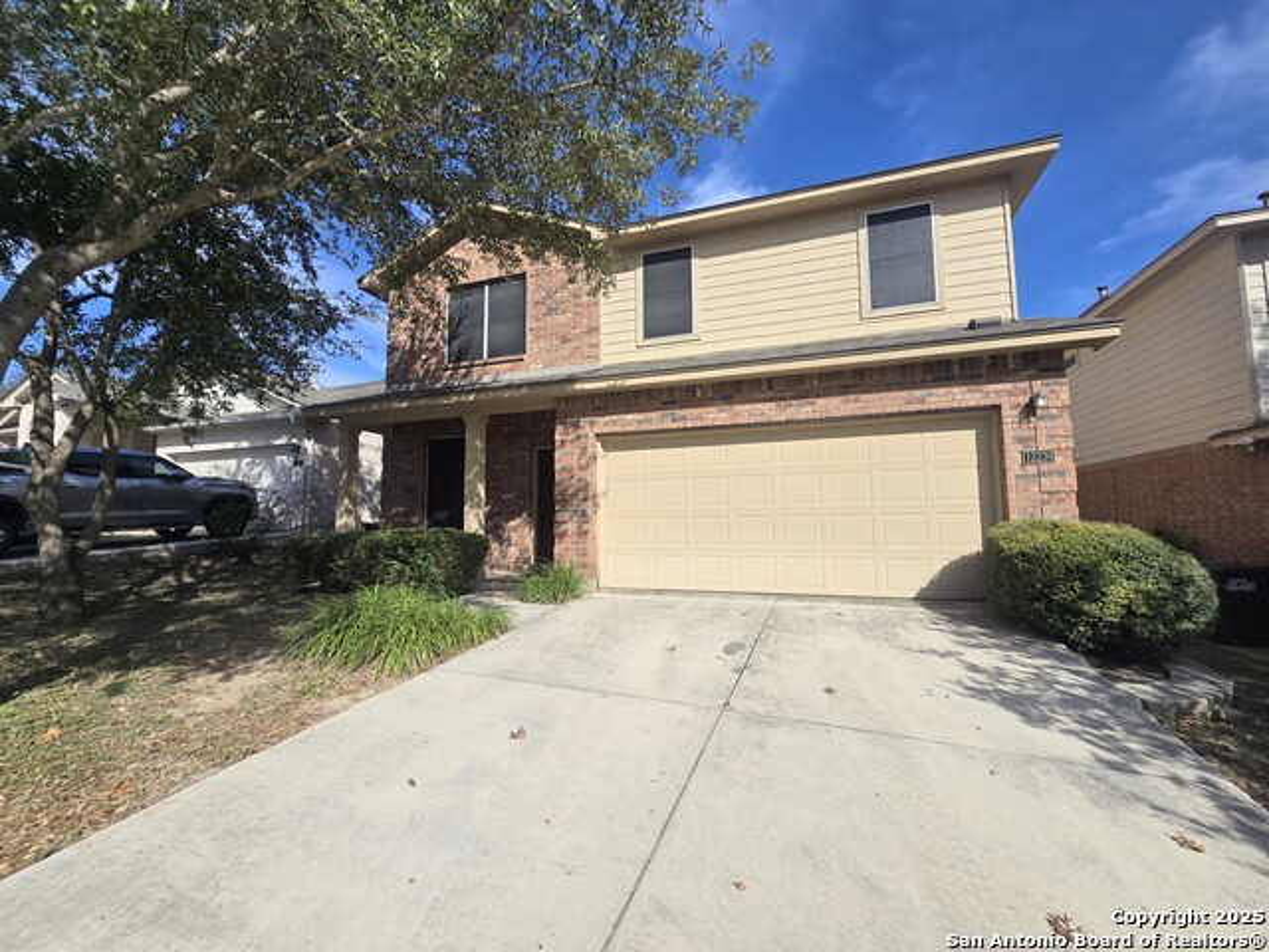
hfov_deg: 106.2
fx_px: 477
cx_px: 634
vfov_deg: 89.9
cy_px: 476
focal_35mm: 13
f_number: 2.2
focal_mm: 2.2
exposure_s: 1/2628
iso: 50
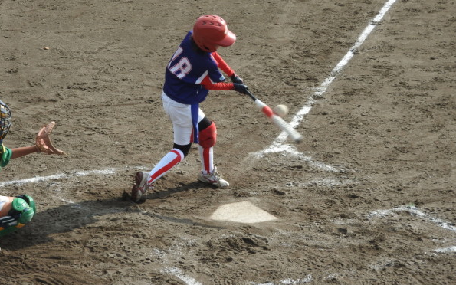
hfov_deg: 17.0
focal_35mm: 123
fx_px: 1529
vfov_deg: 10.7
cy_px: 123
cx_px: 227
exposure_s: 1/500
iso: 100
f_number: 5
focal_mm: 20.6
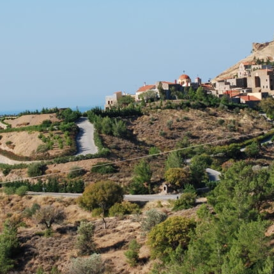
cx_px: 138
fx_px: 1200
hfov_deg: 13.0
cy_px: 104
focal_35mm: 134
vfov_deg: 13.0
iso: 100
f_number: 11
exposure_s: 1/125
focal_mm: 44
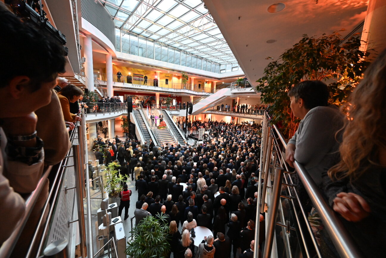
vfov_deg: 81.2
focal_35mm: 14
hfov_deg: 104.3
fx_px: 150
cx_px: 193
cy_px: 129
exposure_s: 1/40
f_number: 5.6
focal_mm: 14
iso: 2500
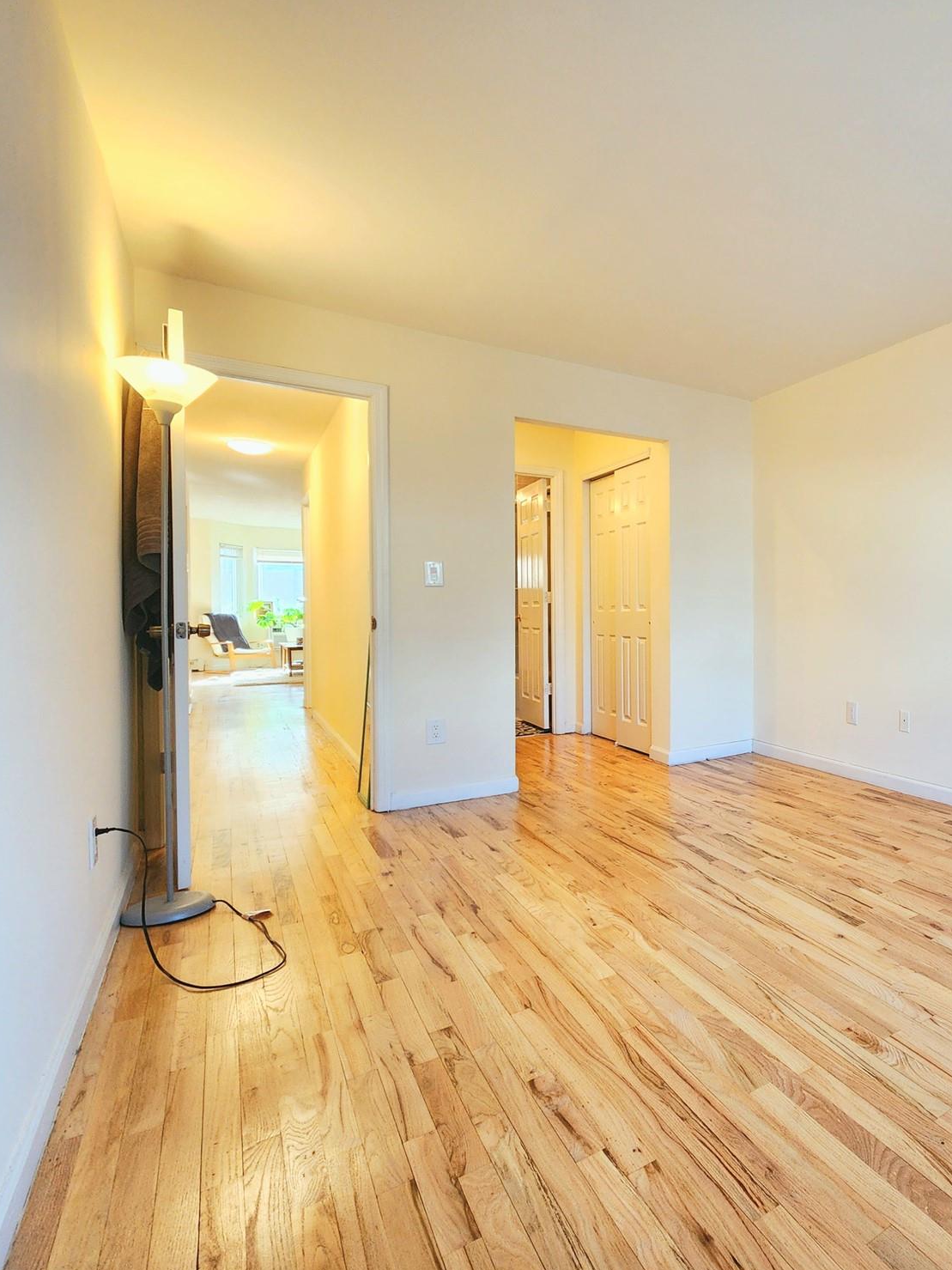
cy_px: 629
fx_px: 660
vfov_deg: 87.8
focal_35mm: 18
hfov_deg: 61.1
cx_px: 847
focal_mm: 2.2
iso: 160
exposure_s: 1/60.2
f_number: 2.2
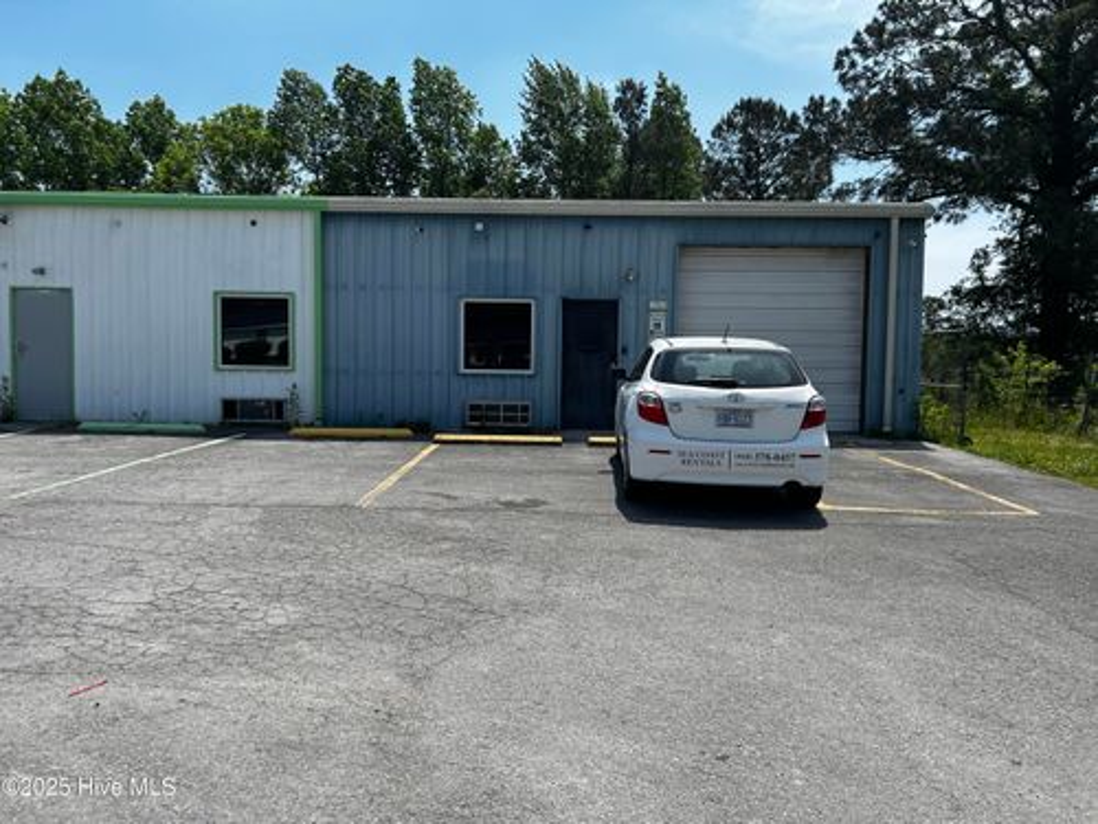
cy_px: 412
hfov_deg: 67.3
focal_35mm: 26
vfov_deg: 53.1
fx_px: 825
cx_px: 549
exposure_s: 1/3968
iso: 50
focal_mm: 5.7
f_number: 1.5
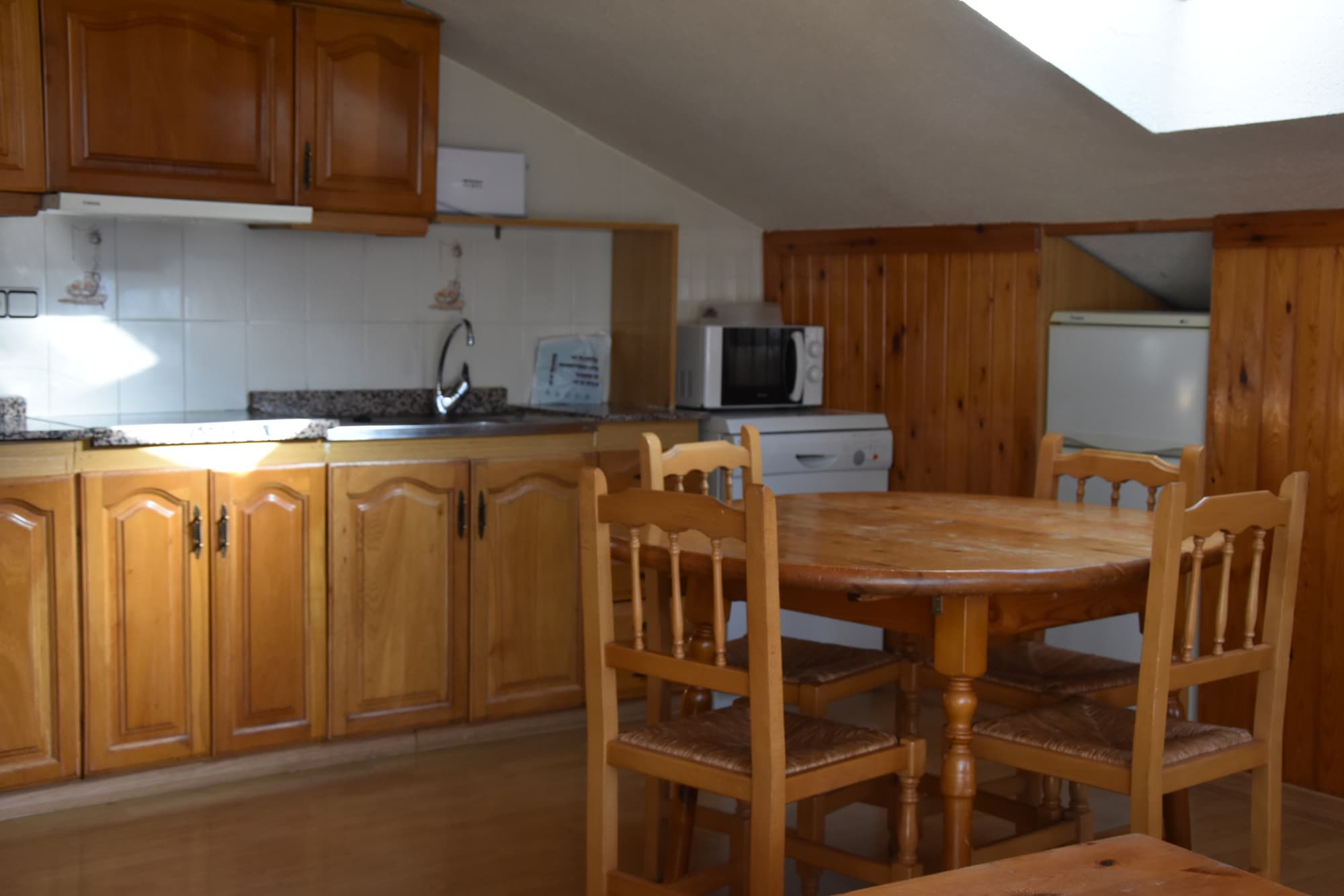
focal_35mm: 48
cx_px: 672
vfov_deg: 28.1
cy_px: 448
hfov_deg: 41.1
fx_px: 1792
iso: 800
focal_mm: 32
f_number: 6.3
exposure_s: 1/160
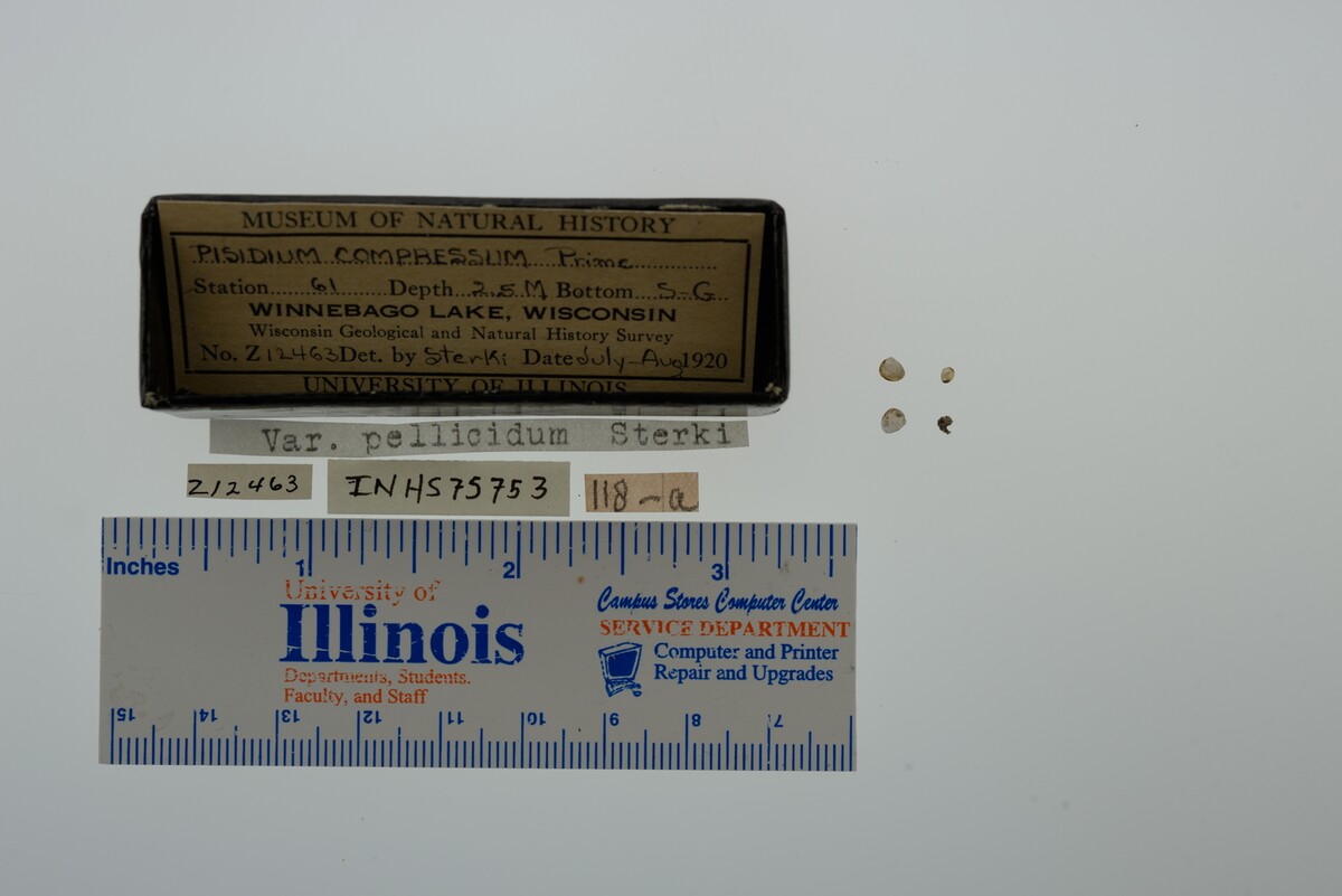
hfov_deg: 33.4
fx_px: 2237
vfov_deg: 22.6
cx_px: 671
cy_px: 448
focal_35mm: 60
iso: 100
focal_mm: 60
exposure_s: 1/160
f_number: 10
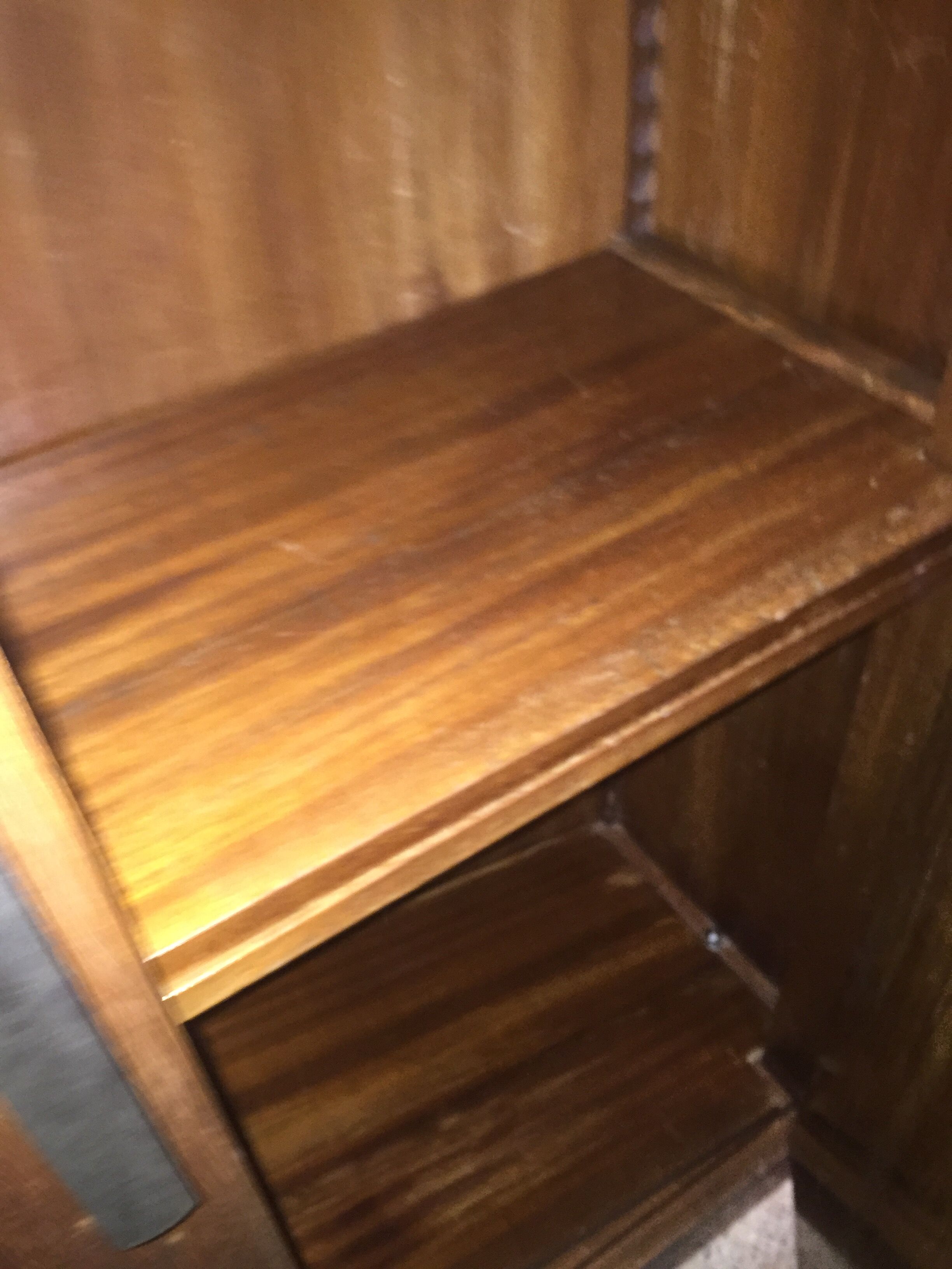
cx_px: 476
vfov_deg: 61.7
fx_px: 1063
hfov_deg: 48.2
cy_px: 634
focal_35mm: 29
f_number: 2.2
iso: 250
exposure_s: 1/17
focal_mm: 4.15
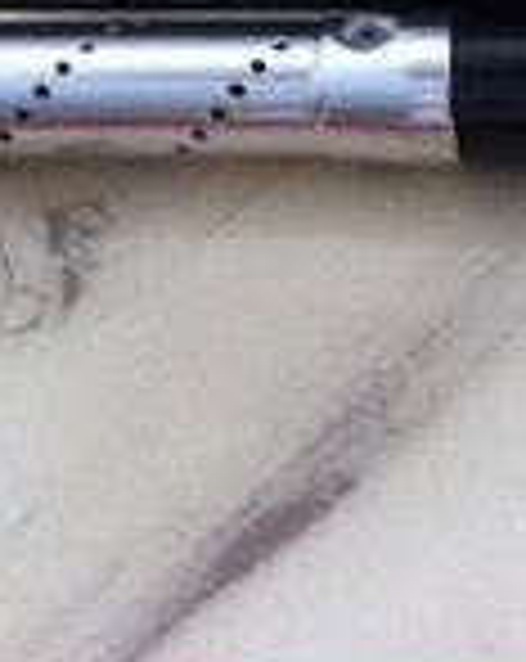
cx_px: 1178
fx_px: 3631
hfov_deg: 7.8
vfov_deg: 10.4
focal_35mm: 186
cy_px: 473
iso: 160
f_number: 2.8
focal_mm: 3.85
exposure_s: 1/15
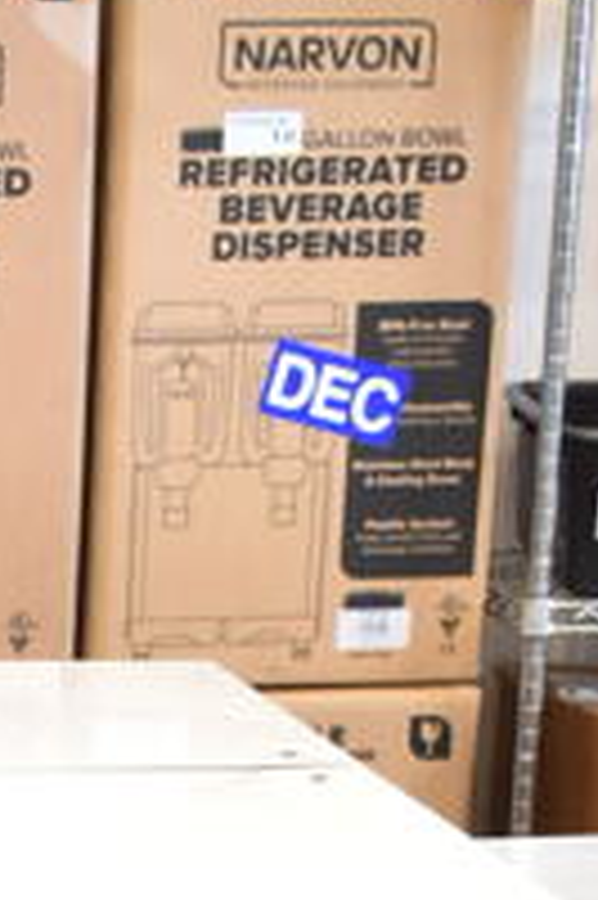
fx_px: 3769
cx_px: -526
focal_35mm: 151
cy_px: 1879
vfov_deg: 11.9
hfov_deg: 8.7
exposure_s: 1/40
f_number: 3.8
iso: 900
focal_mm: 22
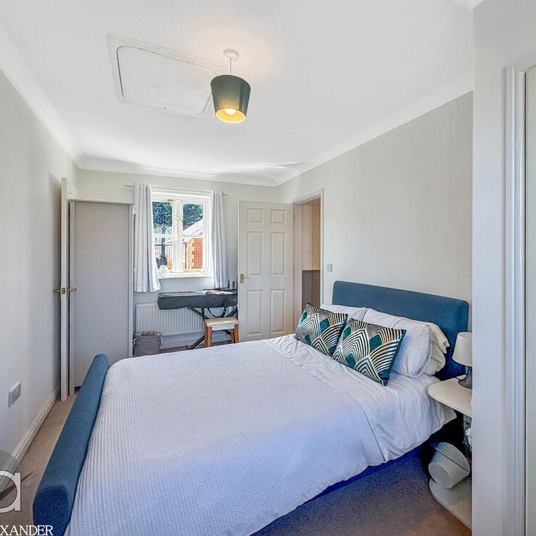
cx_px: 301
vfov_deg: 84.0
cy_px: 271
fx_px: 298
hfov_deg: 83.6
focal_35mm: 17
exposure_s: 1/140
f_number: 2.2
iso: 100
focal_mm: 2.22
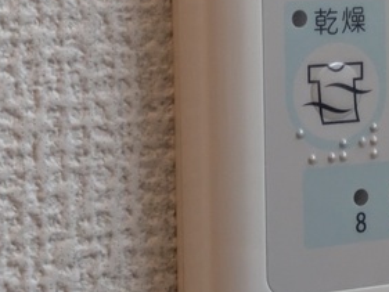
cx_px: 475
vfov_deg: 8.5
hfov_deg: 11.1
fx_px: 1956
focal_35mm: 174
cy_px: 35
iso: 178
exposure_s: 1/120
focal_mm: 5.43
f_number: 1.89
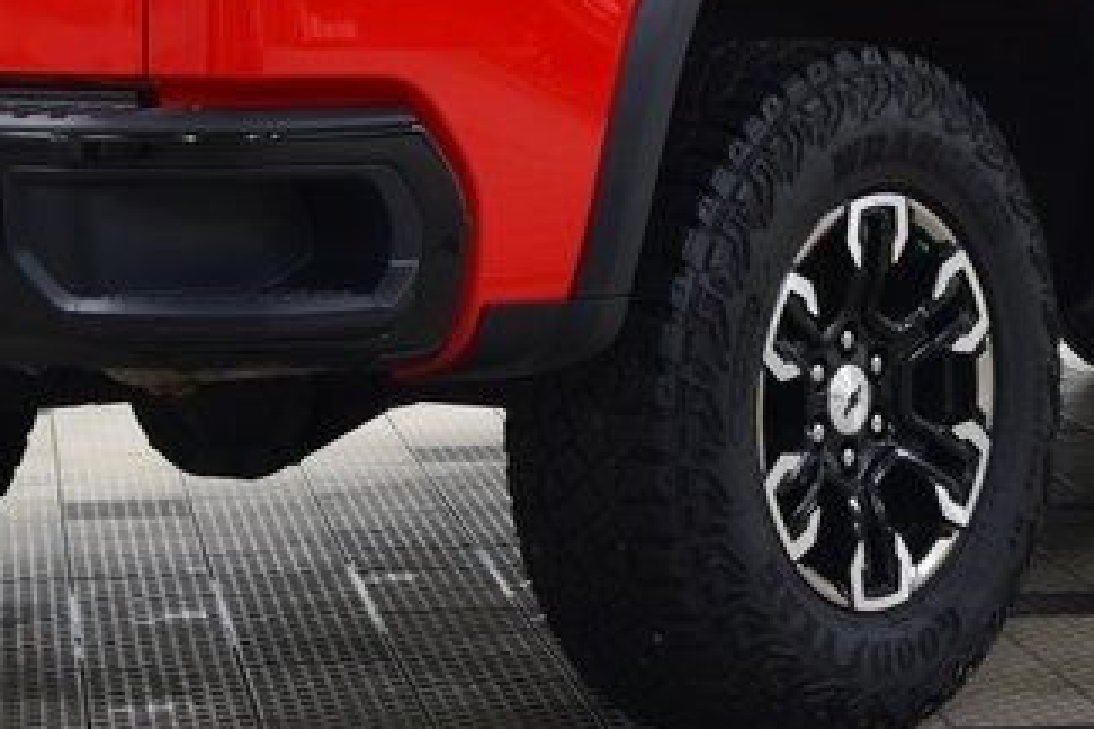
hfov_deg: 12.8
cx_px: 669
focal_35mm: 161
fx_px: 4892
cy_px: -79
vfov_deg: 8.5
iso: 640
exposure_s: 1/15
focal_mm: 34
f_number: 6.3
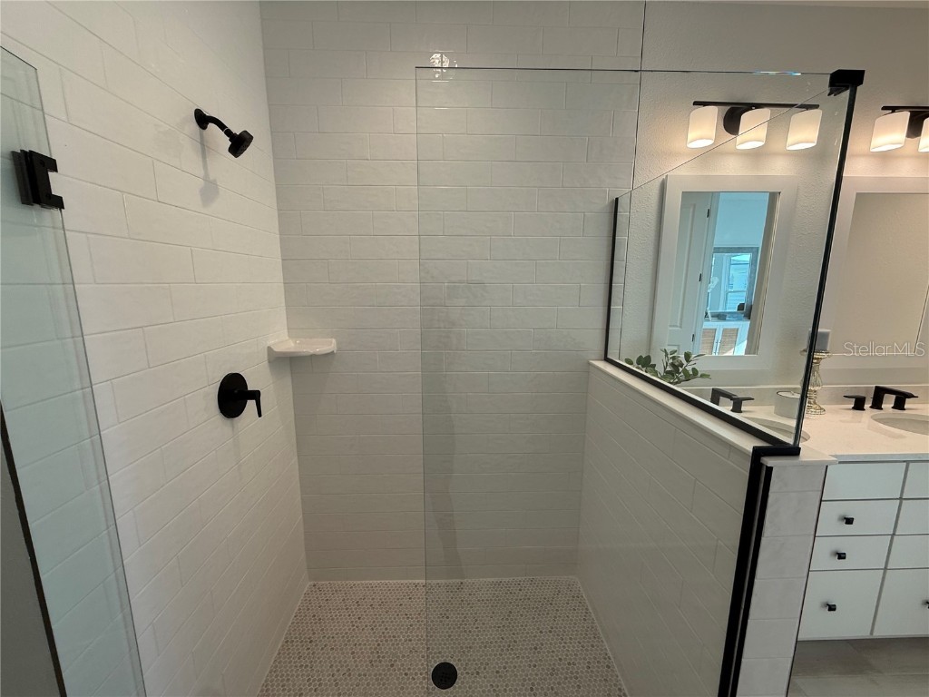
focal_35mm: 14
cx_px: 464
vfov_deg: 85.7
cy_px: 348
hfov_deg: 102.1
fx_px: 376
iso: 64
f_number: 2.2
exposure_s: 1/120
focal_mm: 2.22
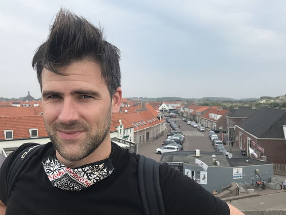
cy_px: 108
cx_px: 143
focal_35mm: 28
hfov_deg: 63.4
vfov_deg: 49.8
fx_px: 232
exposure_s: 1/1076
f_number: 1.8
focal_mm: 3.99
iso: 20
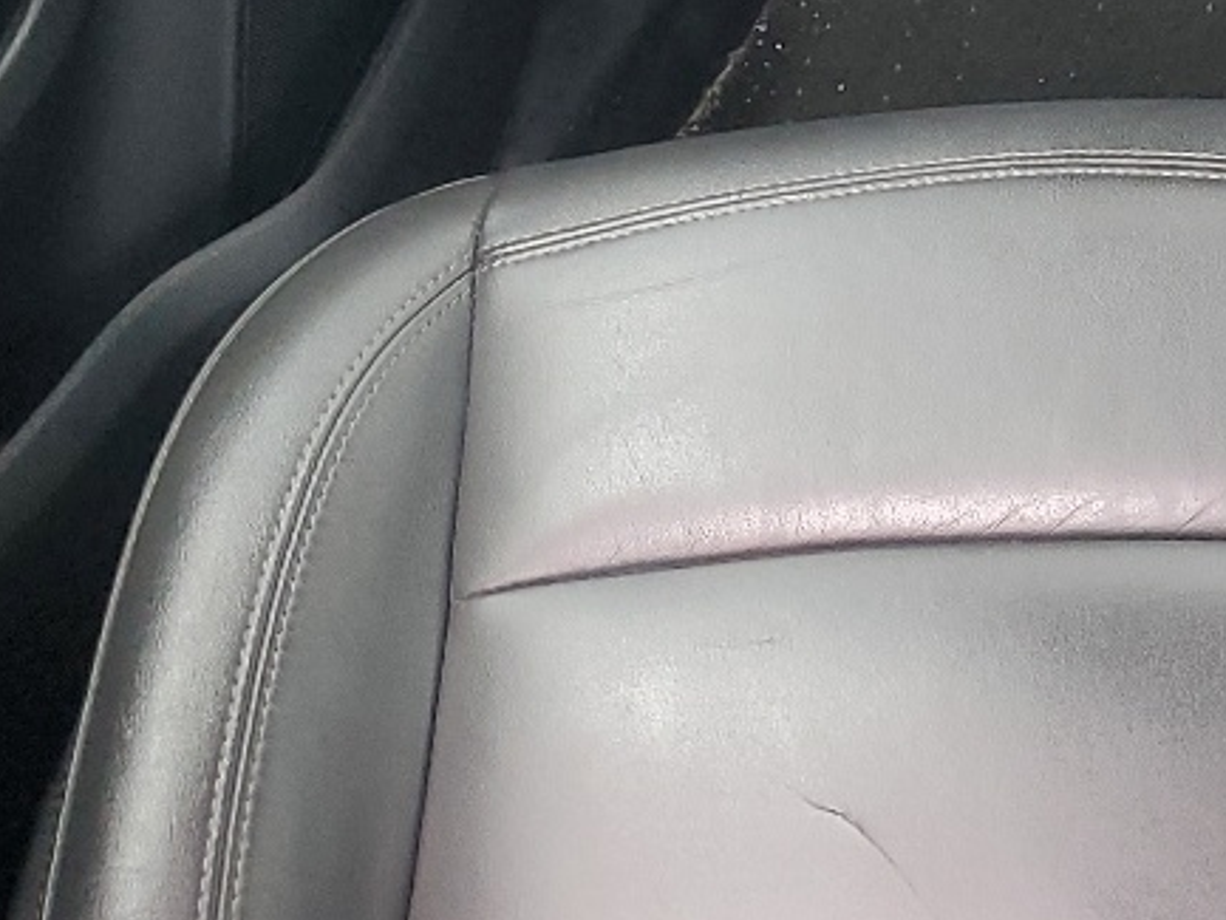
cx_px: 1940
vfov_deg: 14.7
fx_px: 3401
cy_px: -317
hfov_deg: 17.8
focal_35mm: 96
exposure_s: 1/120
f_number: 1.5
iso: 67
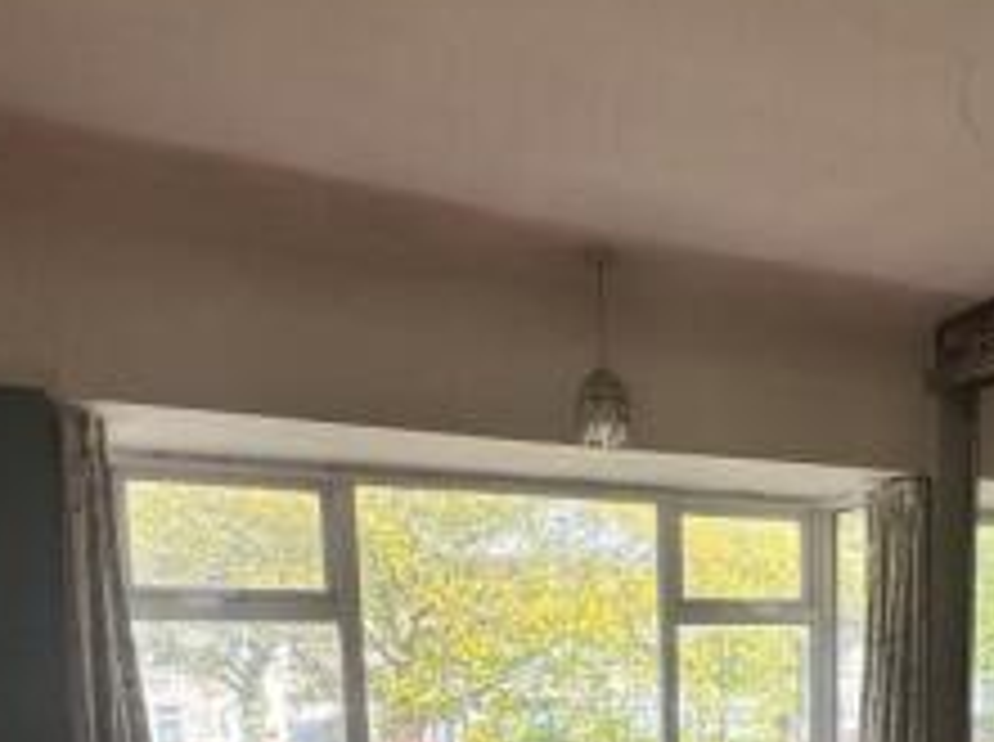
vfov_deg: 34.4
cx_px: 816
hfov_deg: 47.1
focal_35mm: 37
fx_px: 1061
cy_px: 776
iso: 40
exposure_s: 1/121
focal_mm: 2.22
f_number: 2.2
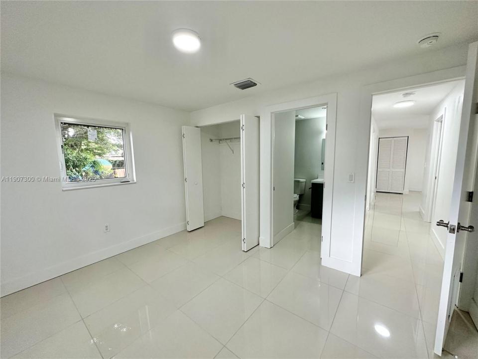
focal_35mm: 14
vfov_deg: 85.7
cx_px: 239
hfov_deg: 102.1
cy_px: 180
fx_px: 193
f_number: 2.2
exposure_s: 1/120
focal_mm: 2.22
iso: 200
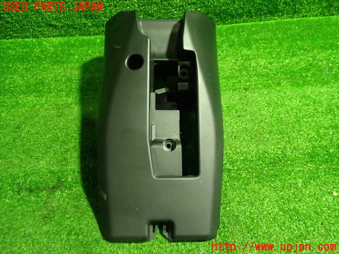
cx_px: 170
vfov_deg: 46.8
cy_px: 127
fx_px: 294
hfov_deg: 60.0
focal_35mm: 30
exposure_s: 1/30
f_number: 2.3
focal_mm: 5.4
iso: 500
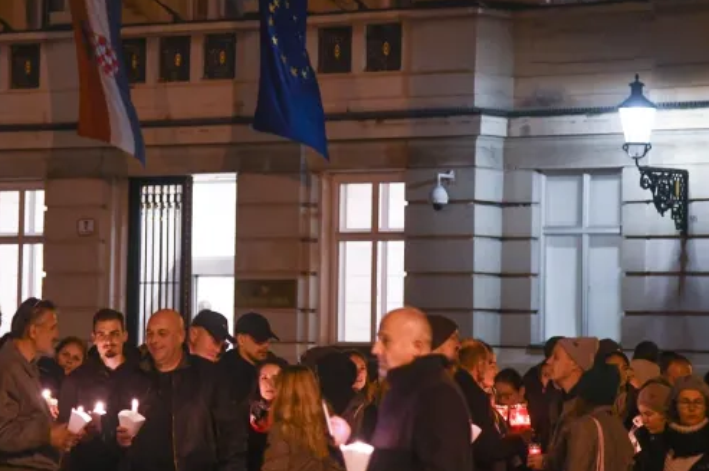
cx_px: 214
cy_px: 188
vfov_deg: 8.5
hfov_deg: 12.7
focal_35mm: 162
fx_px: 3188
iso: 4000
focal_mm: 105
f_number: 4
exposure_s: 1/25
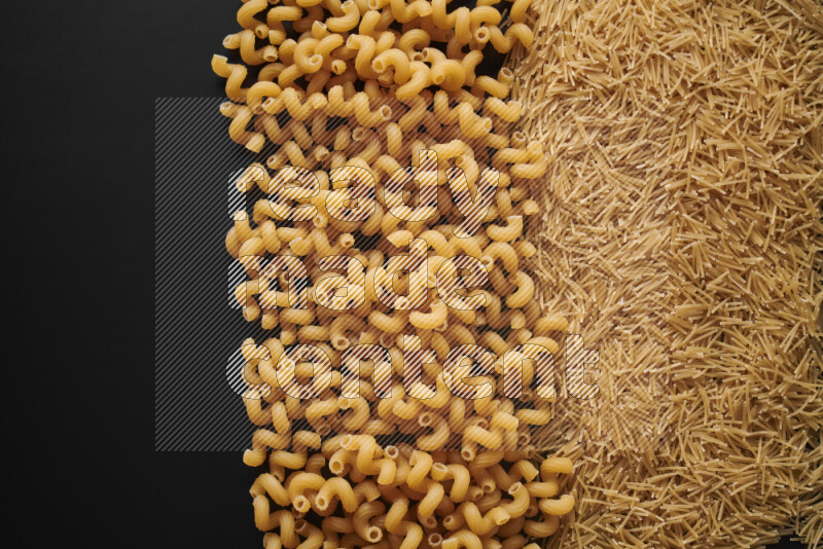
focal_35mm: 50
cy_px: 274
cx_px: 412
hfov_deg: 39.6
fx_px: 1143
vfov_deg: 27.0
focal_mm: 50
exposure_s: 1/100
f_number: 8
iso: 160
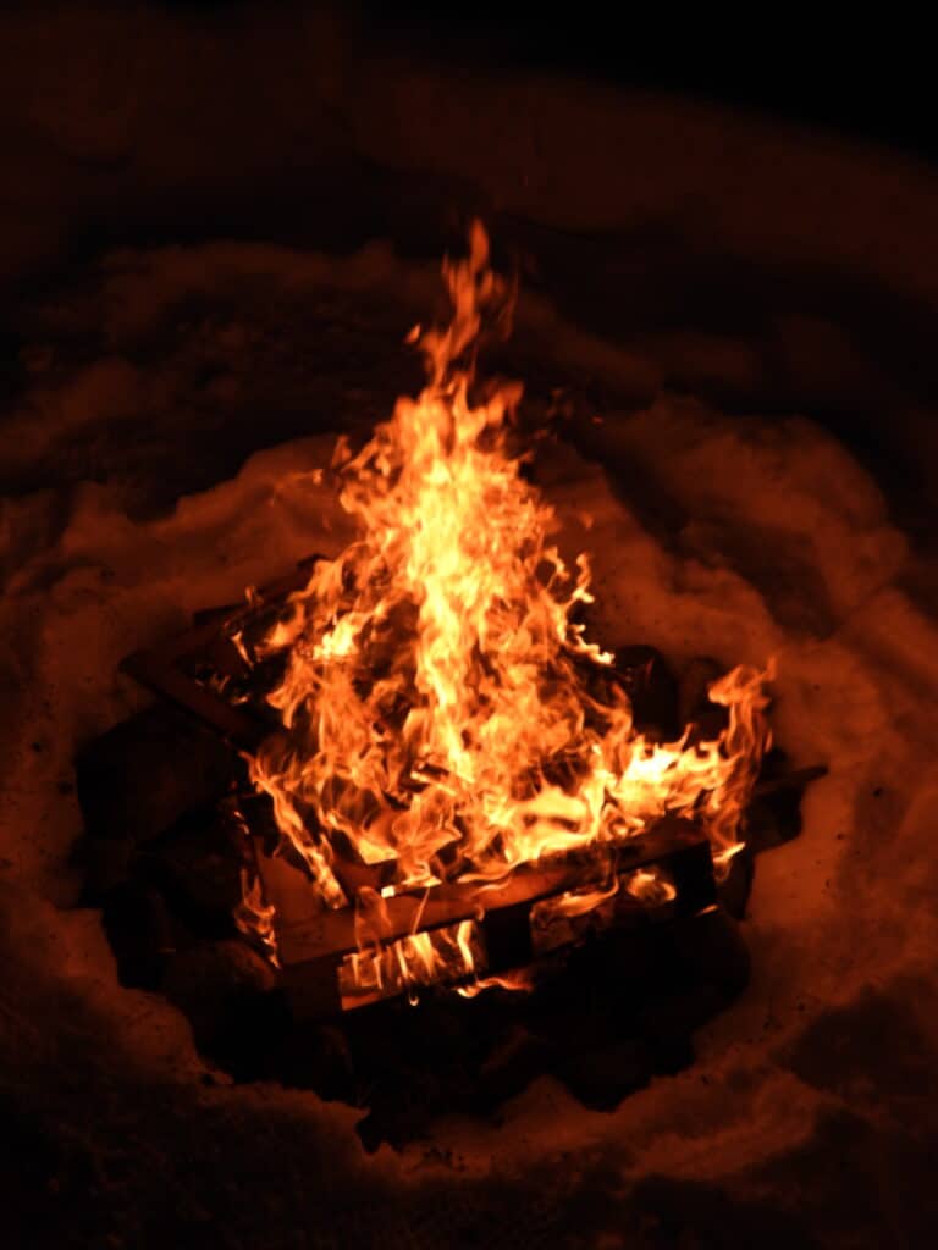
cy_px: 625
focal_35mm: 38
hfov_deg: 37.7
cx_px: 469
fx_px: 1373
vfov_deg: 49.0
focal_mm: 6.8
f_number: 3.2
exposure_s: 1/320
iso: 100
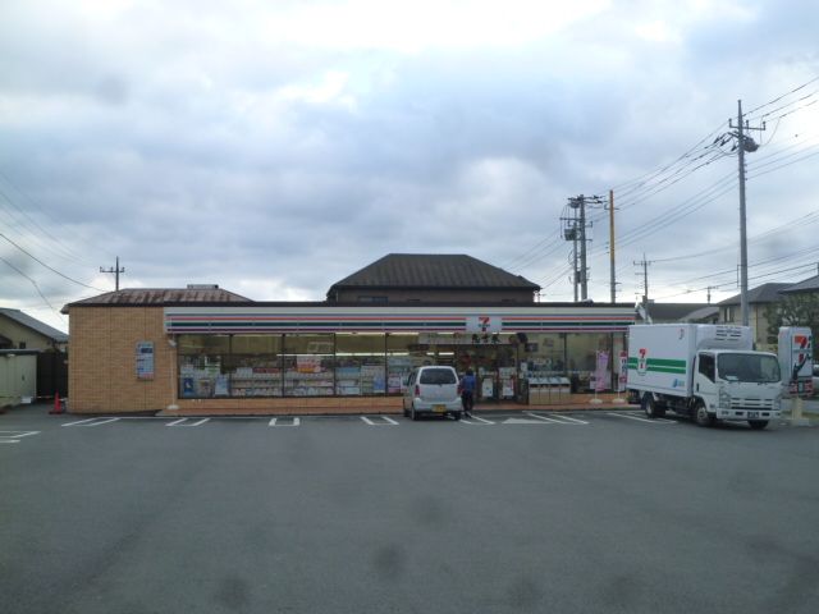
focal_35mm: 36
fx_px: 852
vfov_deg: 39.7
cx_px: 410
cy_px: 307
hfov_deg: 51.4
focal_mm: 6.3
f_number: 4
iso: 125
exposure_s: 1/100
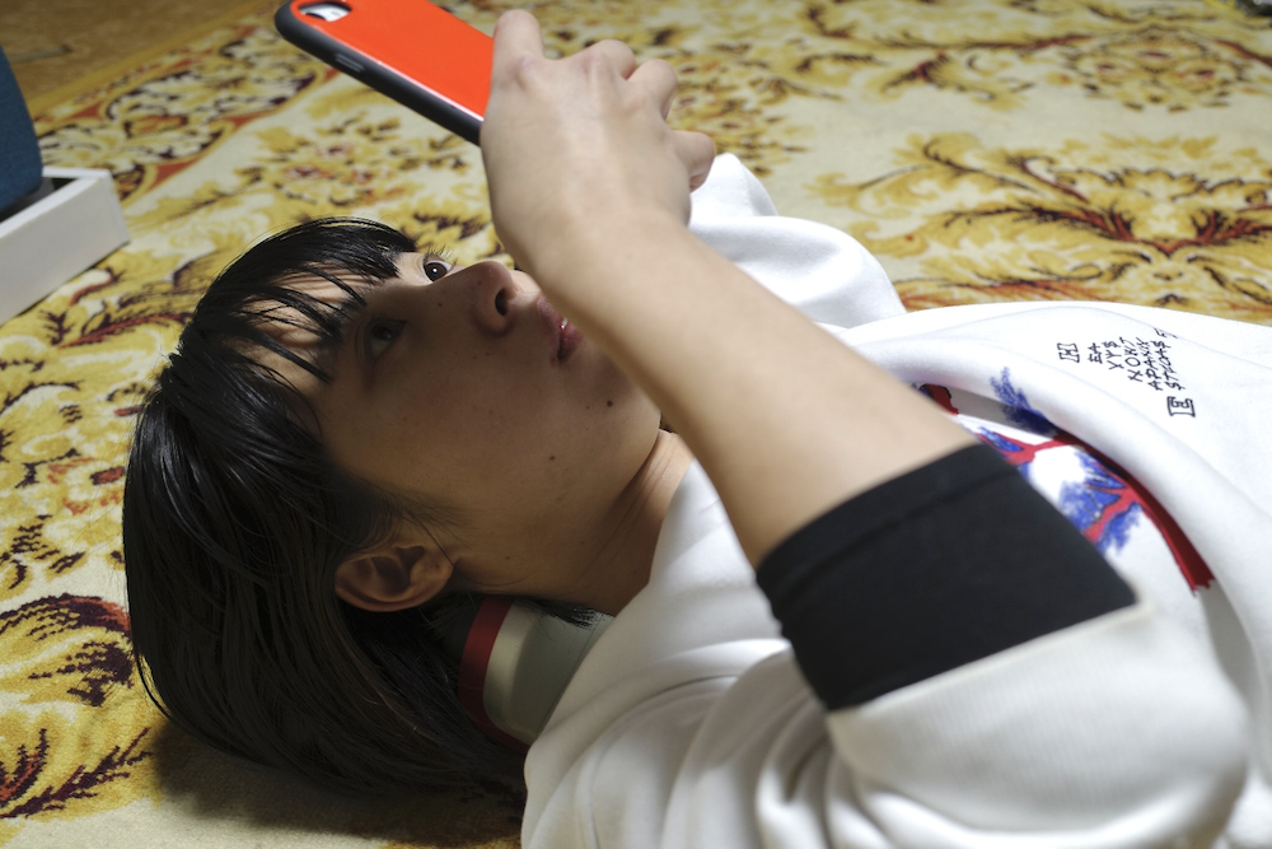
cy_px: 424
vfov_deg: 46.4
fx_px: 989
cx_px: 636
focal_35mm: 28
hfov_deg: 65.5
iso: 100
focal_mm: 18.3
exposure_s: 1/6
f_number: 2.8
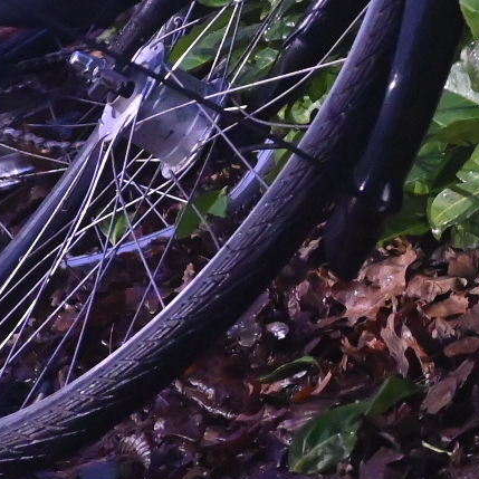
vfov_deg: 4.4
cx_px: 80
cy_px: 161
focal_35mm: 399
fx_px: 6246
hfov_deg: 4.4
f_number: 4.5
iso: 8000
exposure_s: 1/60
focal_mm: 70
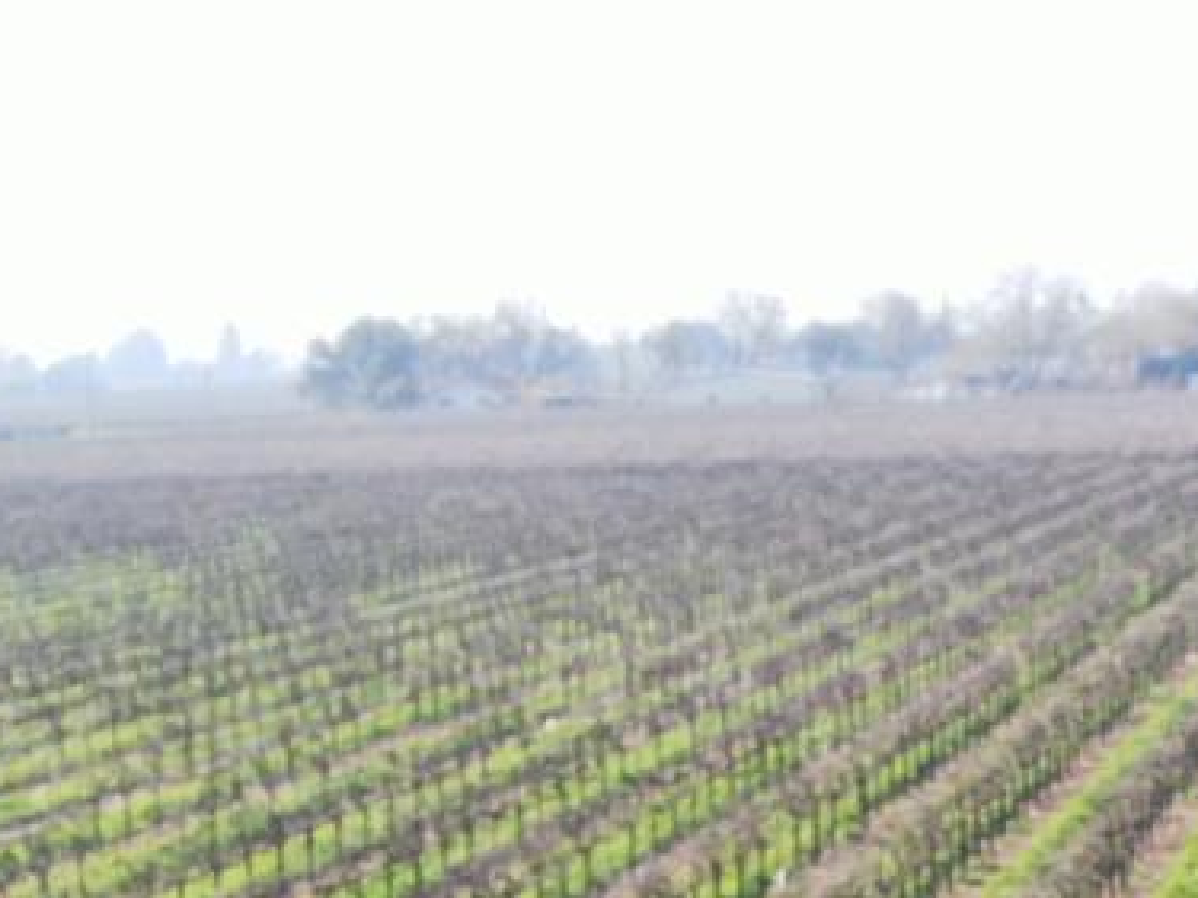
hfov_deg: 16.9
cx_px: 872
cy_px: 1267
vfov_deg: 12.3
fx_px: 4013
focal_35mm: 116
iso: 100
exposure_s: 1/320
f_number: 3
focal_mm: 5.11
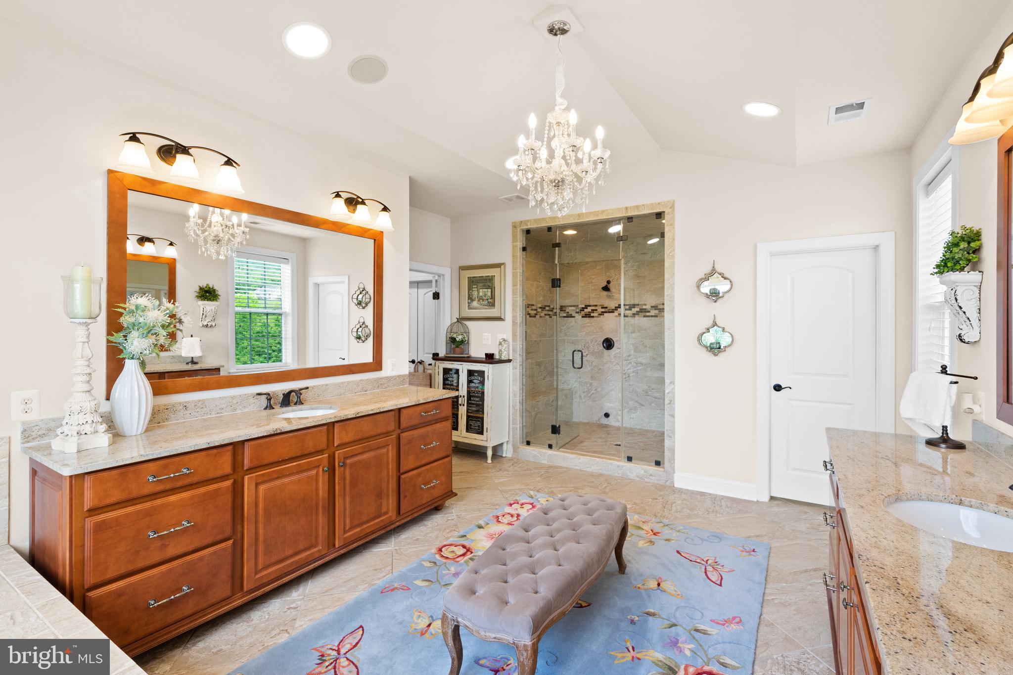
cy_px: 338
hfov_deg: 96.7
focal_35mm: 16
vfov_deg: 73.7
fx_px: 450
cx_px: 506
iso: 640
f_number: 9
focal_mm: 16
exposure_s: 1/20
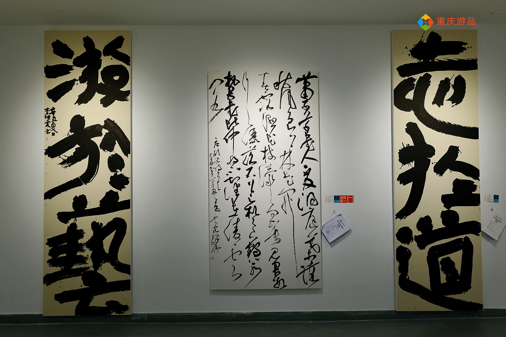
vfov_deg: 42.3
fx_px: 436
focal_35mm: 31
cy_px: 168
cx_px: 253
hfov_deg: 60.3
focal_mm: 20.5
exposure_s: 1/125
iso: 200
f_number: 3.6
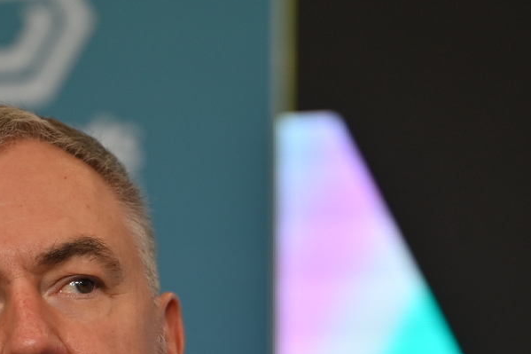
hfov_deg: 4.2
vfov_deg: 2.8
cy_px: 410
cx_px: 85
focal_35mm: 487
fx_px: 7181
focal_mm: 180
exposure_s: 1/200
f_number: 2.8
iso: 400
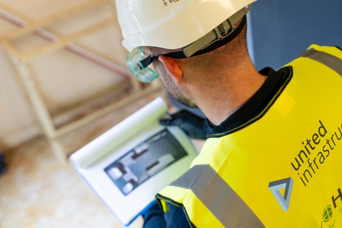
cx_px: 171
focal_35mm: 45
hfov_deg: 43.6
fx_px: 428
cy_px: 114
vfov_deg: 29.9
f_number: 4
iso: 1250
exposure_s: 1/160
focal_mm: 45
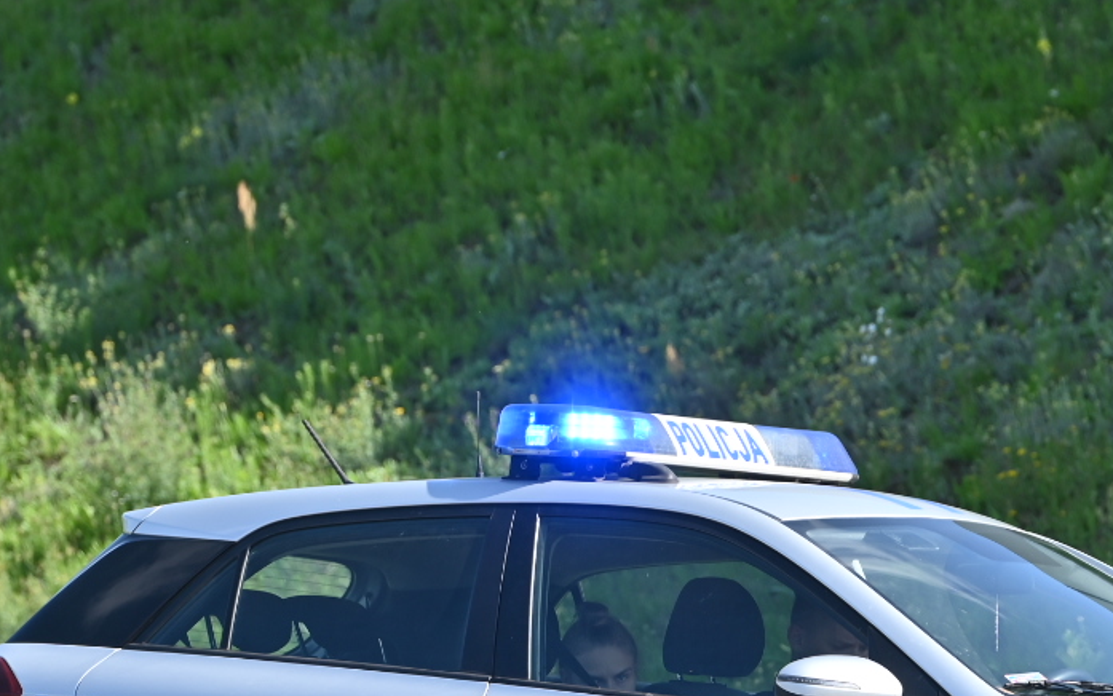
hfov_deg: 5.7
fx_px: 11135
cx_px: 782
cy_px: 745
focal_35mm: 367
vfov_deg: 3.6
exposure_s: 1/400
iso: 100
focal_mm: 155
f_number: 5.6
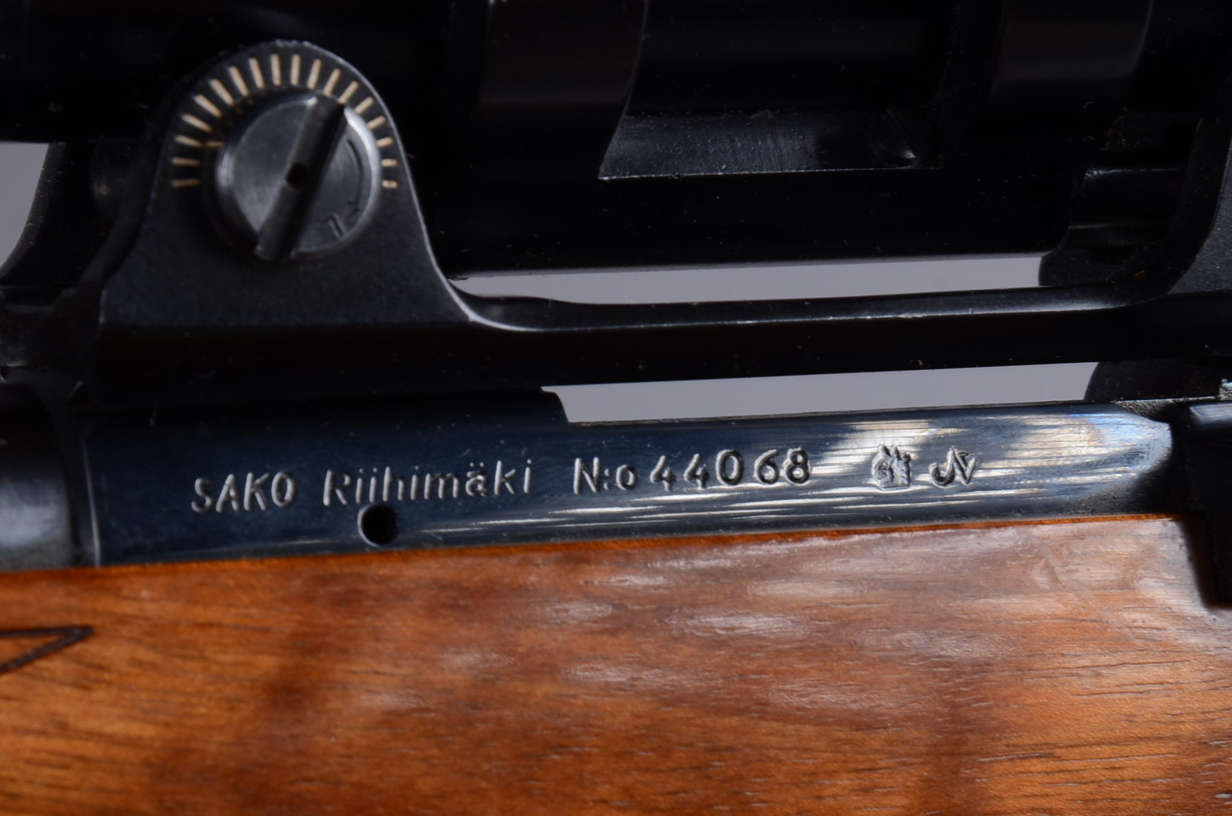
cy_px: 420
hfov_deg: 9.3
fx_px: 7538
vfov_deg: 6.2
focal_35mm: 221
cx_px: 608
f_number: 14
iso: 160
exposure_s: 1/100
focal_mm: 105
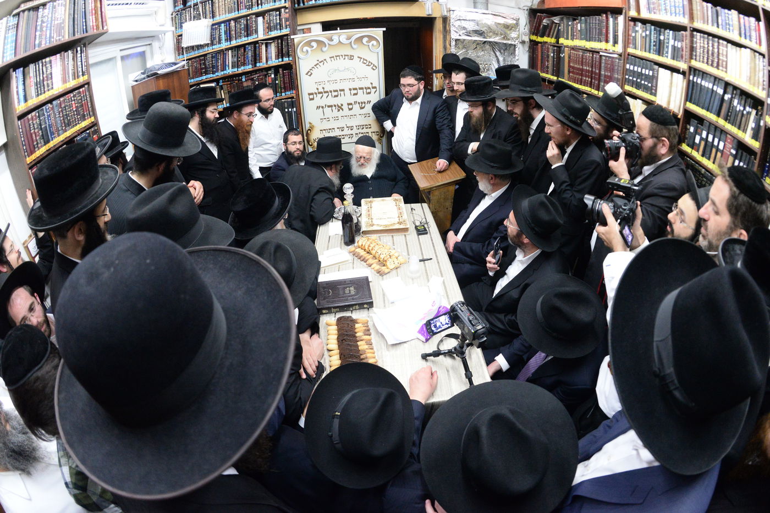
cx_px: 385
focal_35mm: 16
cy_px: 256
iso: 5000
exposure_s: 1/160
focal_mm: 16
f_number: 5.6
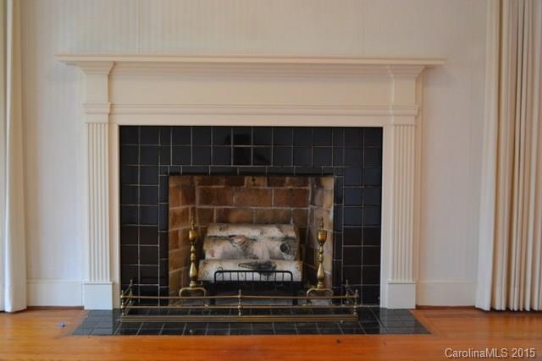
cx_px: 271
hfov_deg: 46.4
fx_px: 632
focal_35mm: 42
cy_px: 180
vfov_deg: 31.9
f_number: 4.5
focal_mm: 28
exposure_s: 1/60
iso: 1100
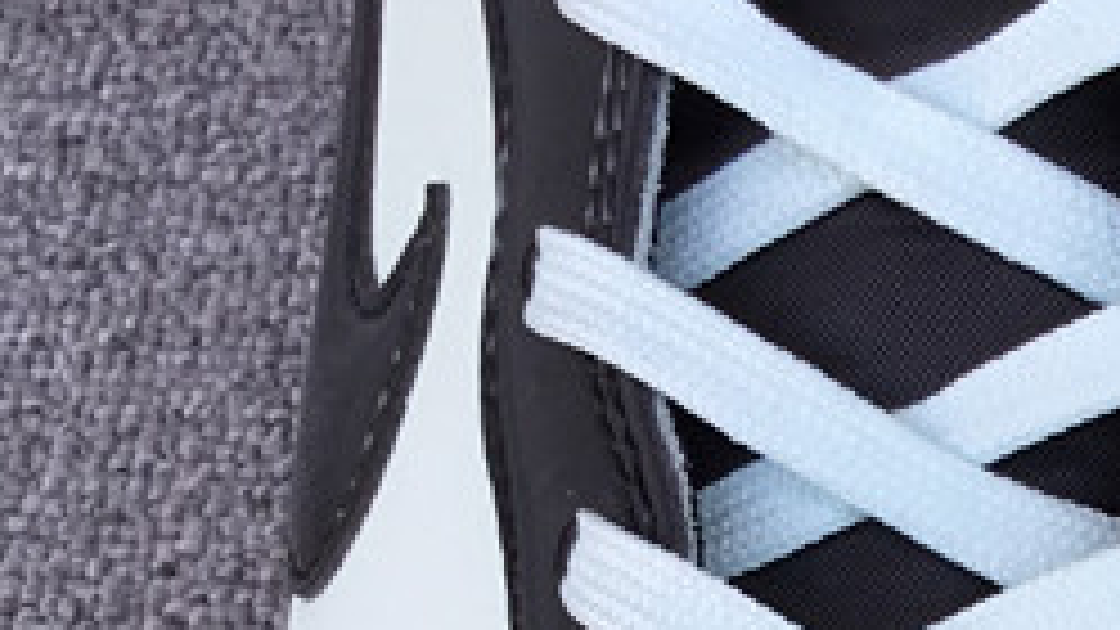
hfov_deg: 16.6
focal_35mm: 122
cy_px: 1289
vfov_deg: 9.3
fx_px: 3623
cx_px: 1439
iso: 25
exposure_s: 1/255
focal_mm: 3.3
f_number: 2.4
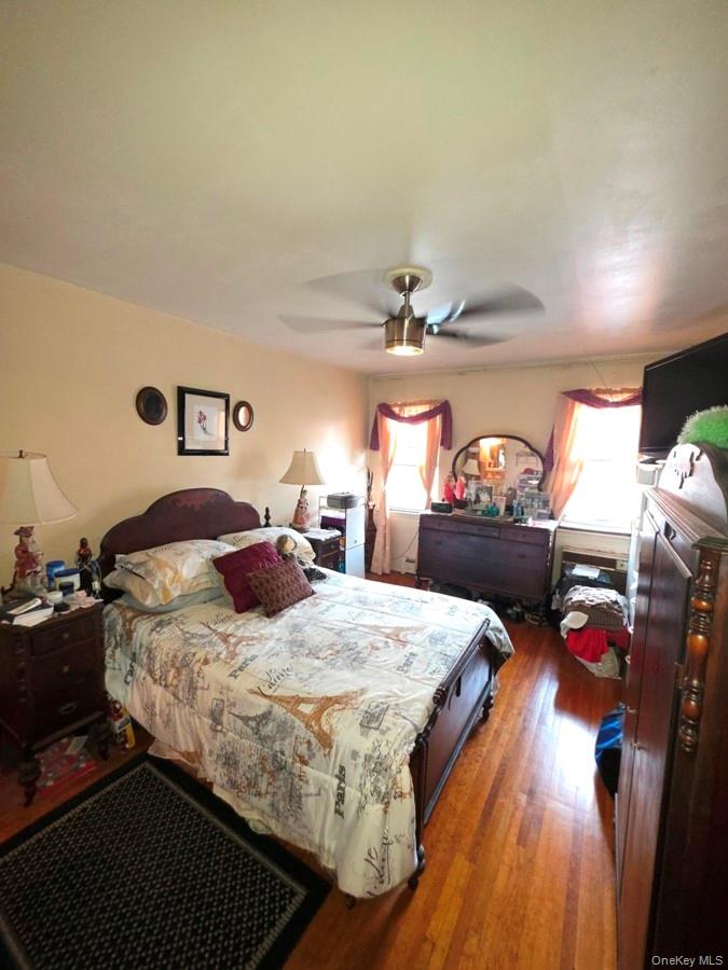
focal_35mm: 13
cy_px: 485
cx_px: 364
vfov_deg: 106.2
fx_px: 365
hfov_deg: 89.9
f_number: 1.9
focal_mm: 2.2
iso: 500
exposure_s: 1/30
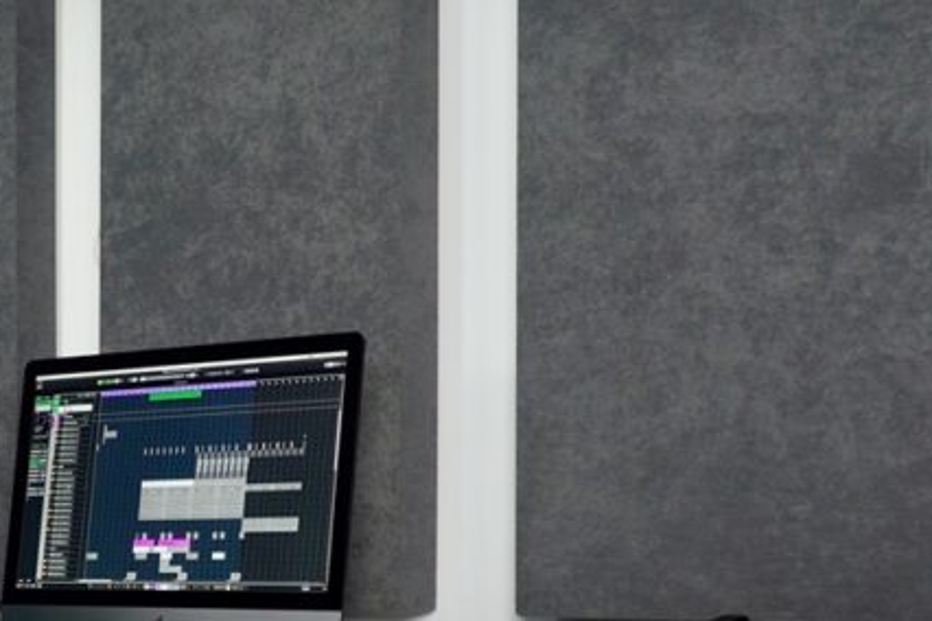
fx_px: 1967
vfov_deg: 17.7
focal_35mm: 76
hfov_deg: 26.0
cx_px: 142
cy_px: 555
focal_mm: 18
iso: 320
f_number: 4
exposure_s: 1/50
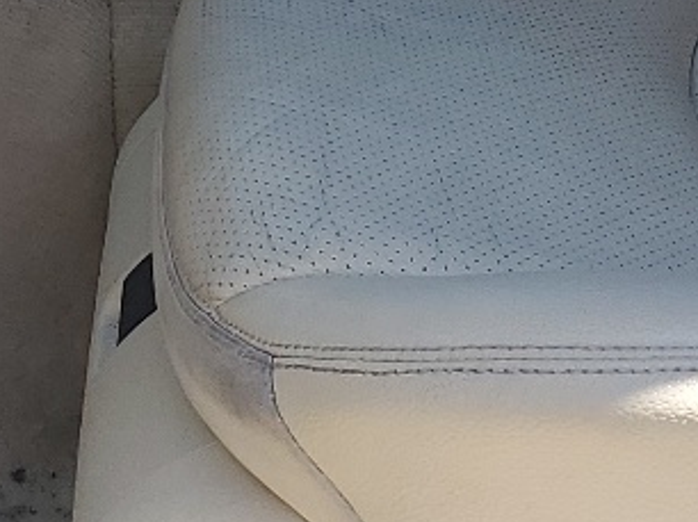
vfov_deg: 10.3
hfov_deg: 14.5
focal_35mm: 136
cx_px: 171
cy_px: -394
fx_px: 2740
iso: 50
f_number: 1.5
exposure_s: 1/1000
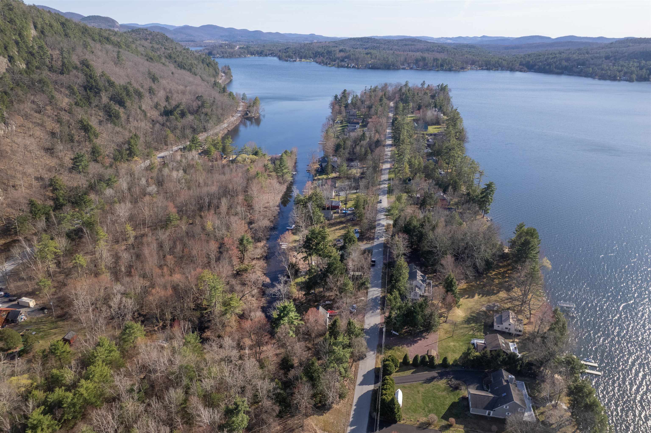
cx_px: 326
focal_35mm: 22
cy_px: 216
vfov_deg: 57.2
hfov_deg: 78.6
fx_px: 398
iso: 200
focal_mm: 8.38
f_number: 2.8
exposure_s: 1/160
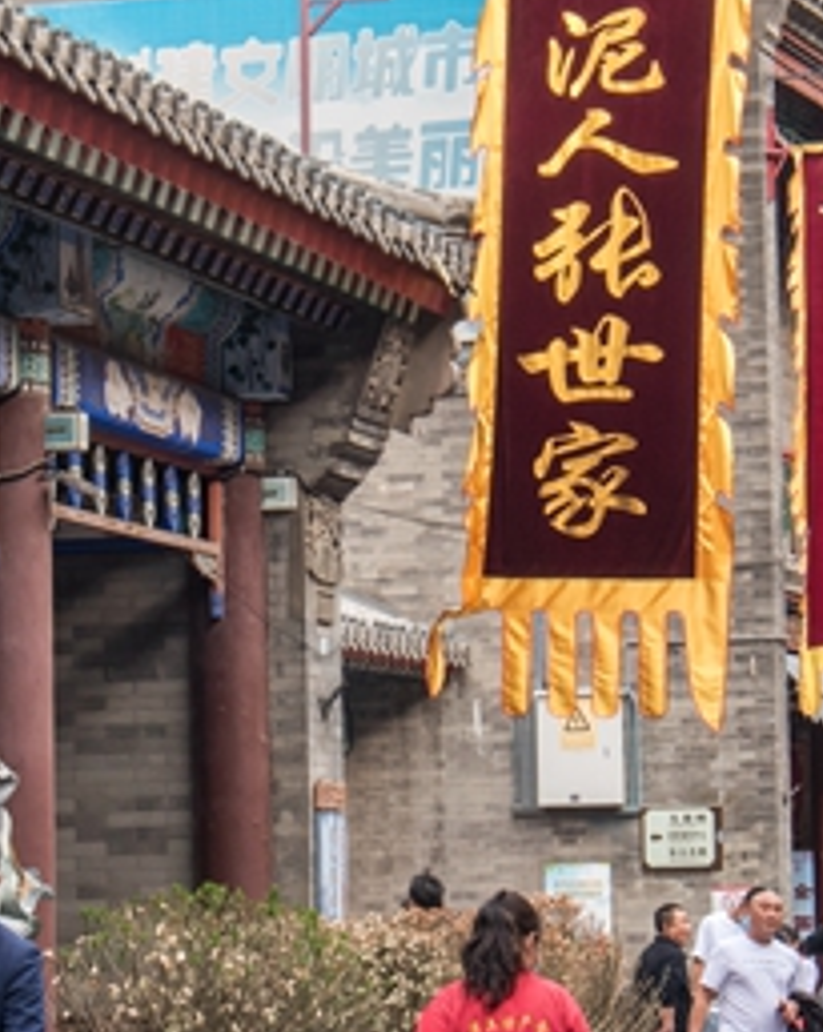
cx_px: 373
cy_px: 444
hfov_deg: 9.8
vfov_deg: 12.2
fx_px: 4819
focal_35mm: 158
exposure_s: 1/100
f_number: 13
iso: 320
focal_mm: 40
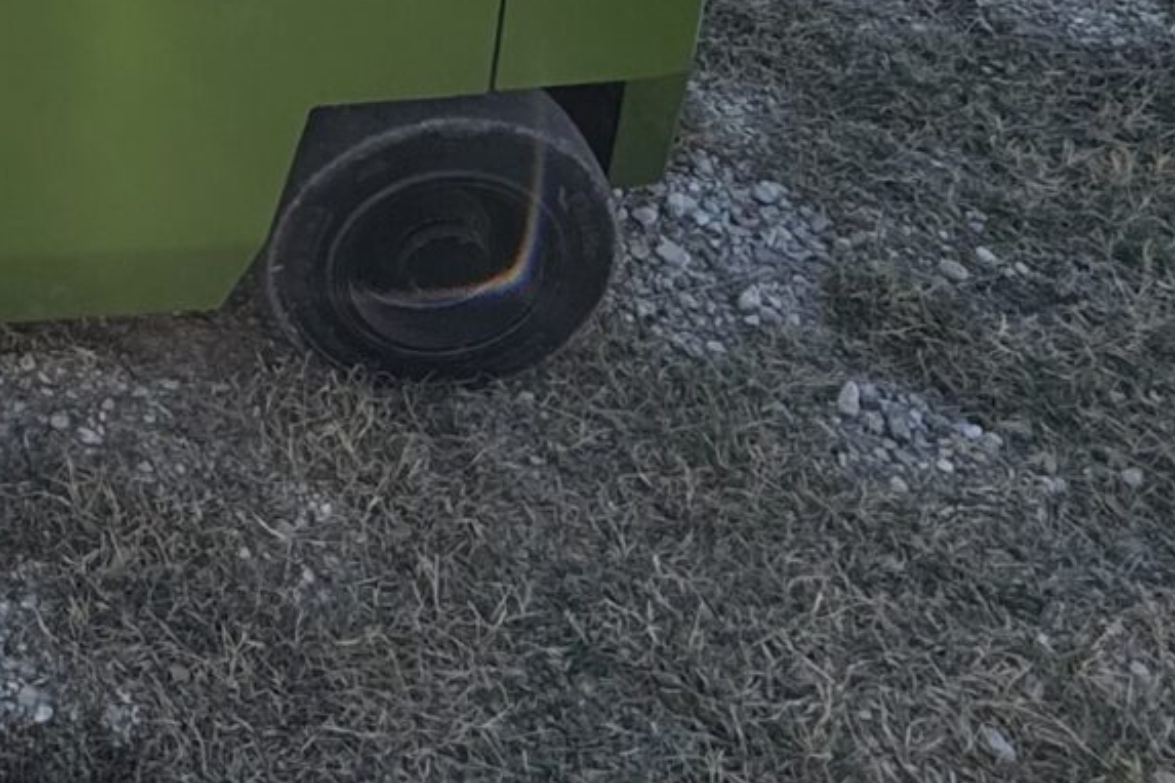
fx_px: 2121
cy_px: -553
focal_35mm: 65
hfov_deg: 26.9
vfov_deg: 17.6
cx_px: -287
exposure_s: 1/646
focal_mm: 2.22
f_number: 2.2
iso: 40
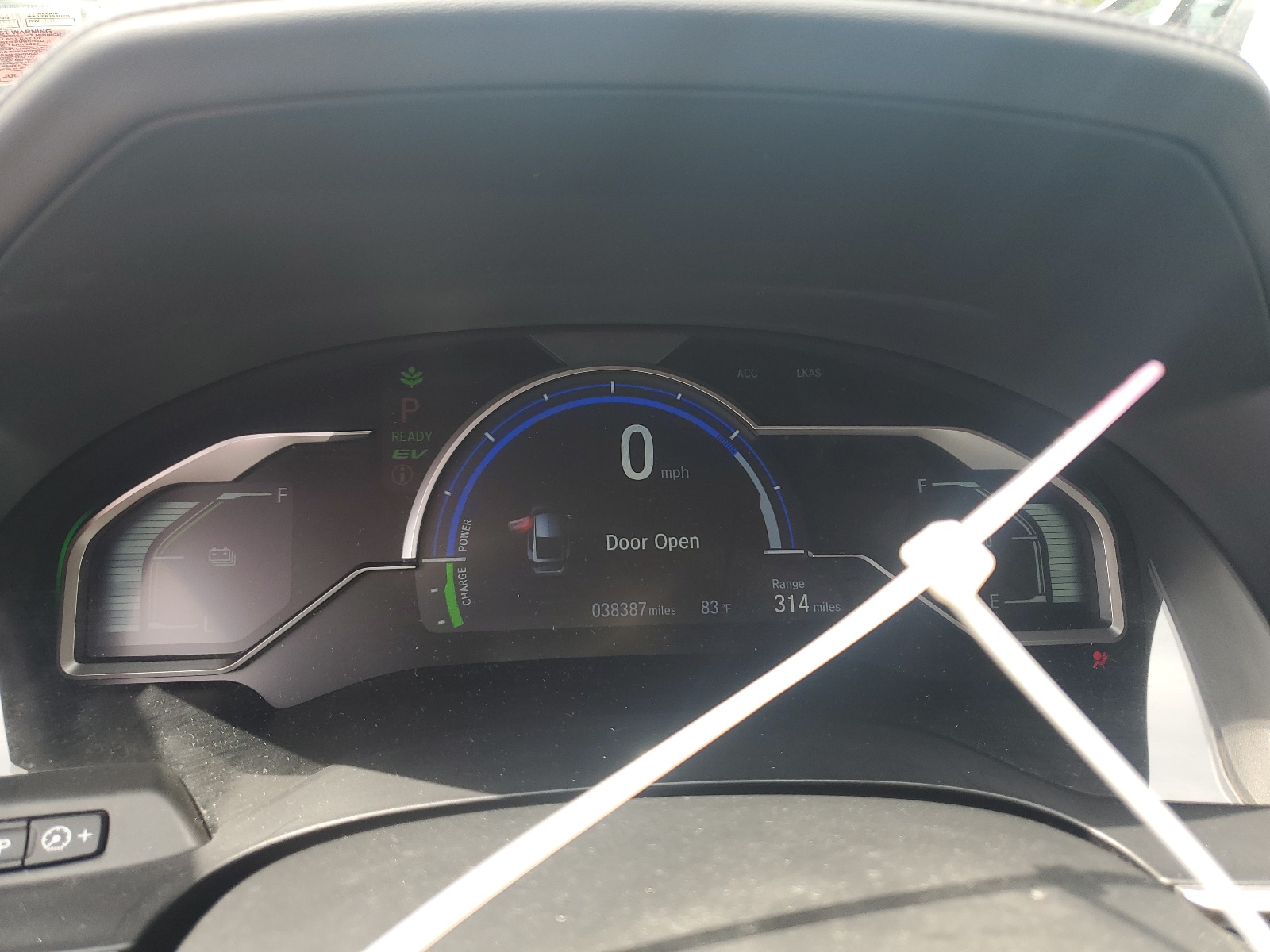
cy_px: 476
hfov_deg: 67.3
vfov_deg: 53.1
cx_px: 635
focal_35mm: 26
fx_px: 954
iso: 50
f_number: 1.5
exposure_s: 1/286
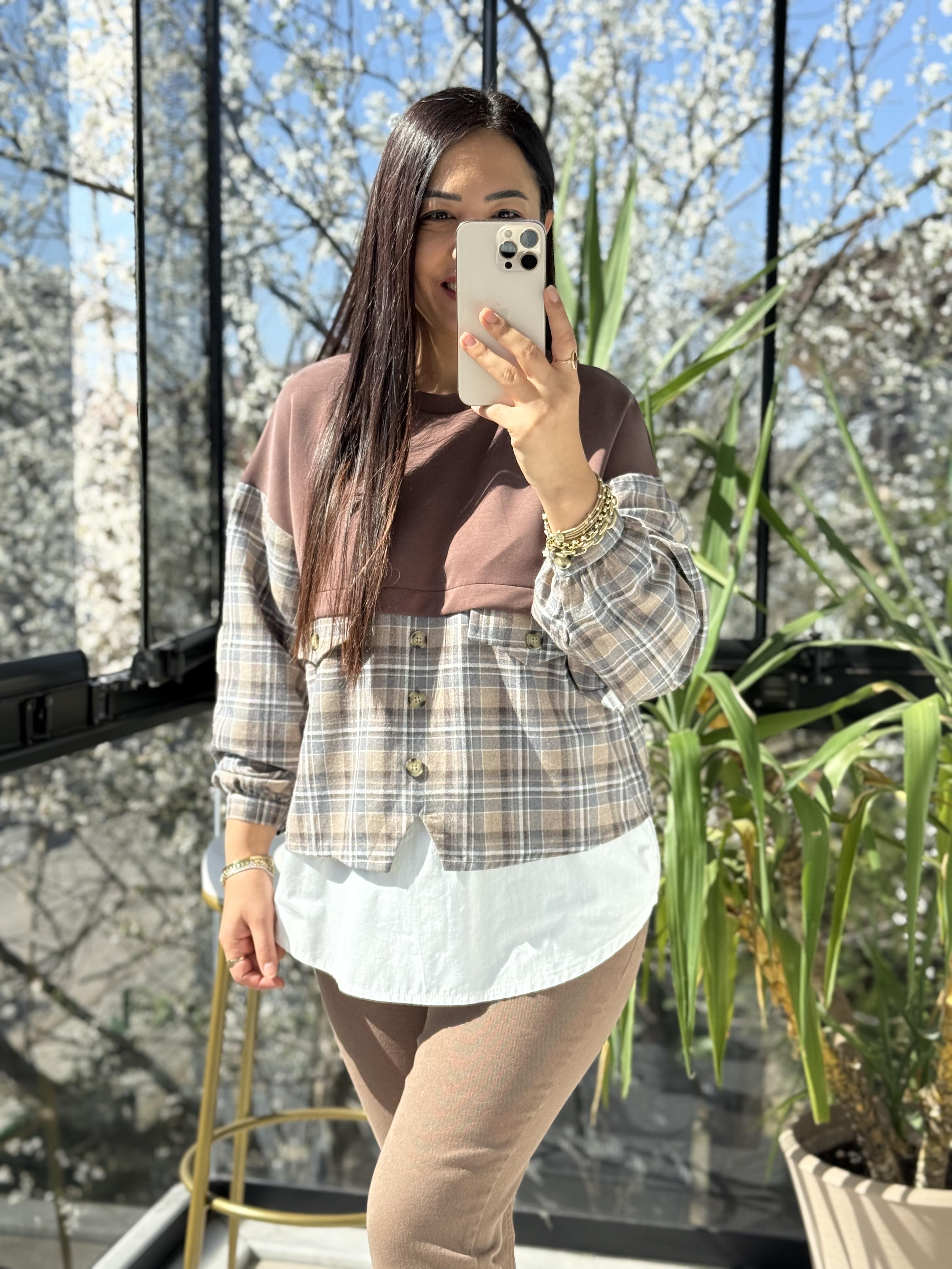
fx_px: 1760
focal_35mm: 48
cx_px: 476
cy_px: 634
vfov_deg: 39.7
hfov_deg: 30.3
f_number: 1.78
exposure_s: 1/1377
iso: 80
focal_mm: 6.76
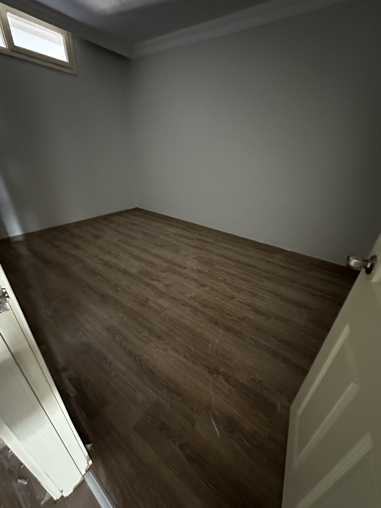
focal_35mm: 14
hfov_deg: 85.7
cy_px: 254
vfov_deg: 102.1
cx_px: 190
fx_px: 205
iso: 1600
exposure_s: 1/30
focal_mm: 2.22
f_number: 2.2
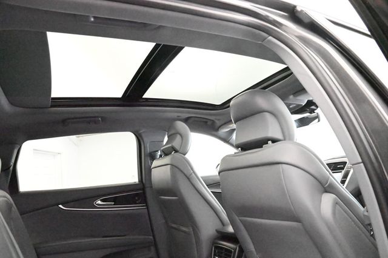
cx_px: 194
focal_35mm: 24
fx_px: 259
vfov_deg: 53.1
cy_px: 129
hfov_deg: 73.8
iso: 51200
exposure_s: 1/60
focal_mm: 24
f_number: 11
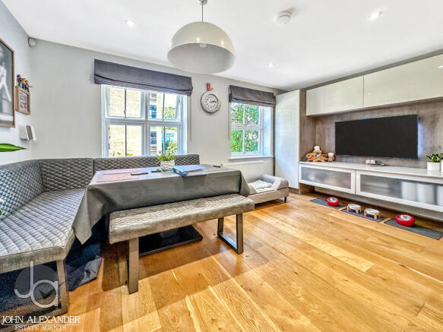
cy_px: 166
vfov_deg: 85.7
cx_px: 222
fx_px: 179
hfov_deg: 102.1
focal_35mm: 14
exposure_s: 1/100
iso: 200
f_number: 2.2
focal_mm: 2.22
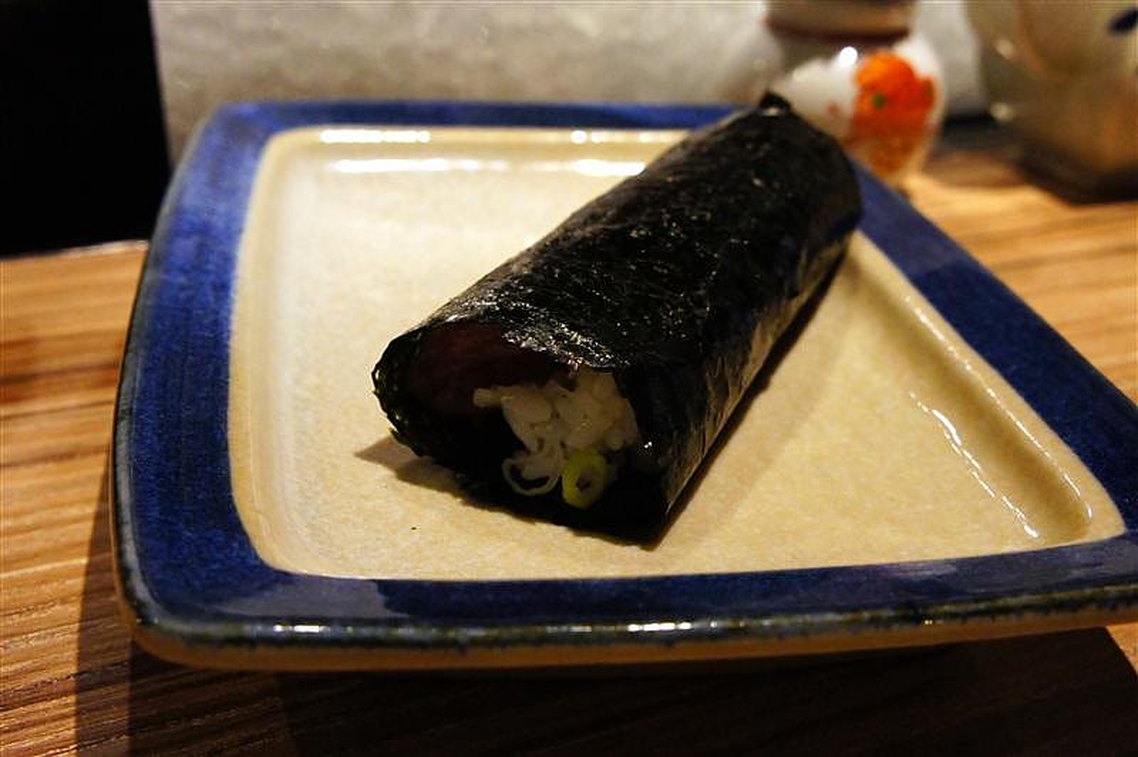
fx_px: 1327
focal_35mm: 42
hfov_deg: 46.4
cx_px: 569
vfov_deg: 31.8
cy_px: 378
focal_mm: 28
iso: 3200
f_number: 8
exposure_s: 1/40
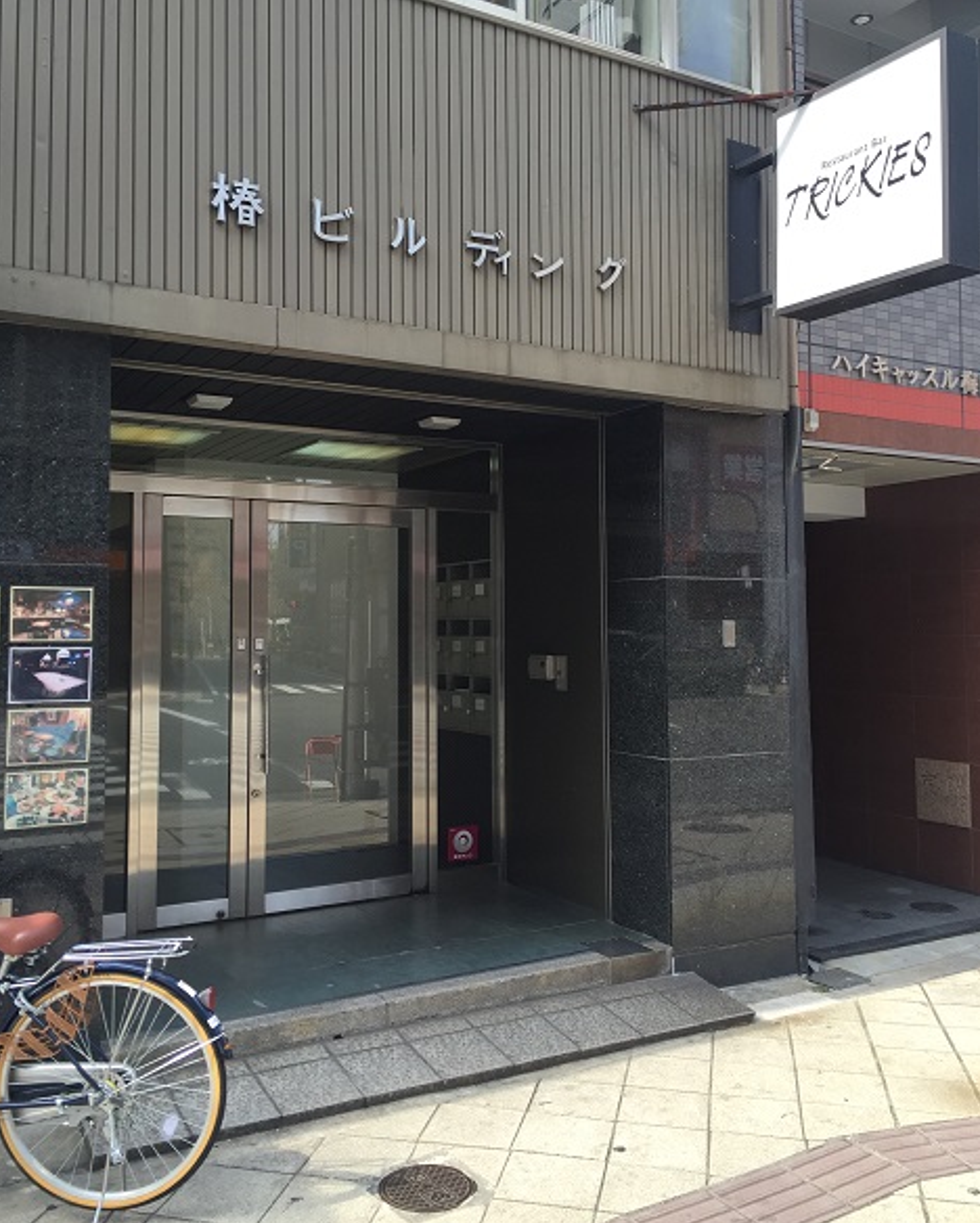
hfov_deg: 47.2
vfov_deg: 57.1
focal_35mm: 31
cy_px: 568
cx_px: 492
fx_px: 1123
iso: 32
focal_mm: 4.15
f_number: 2.2
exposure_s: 1/335
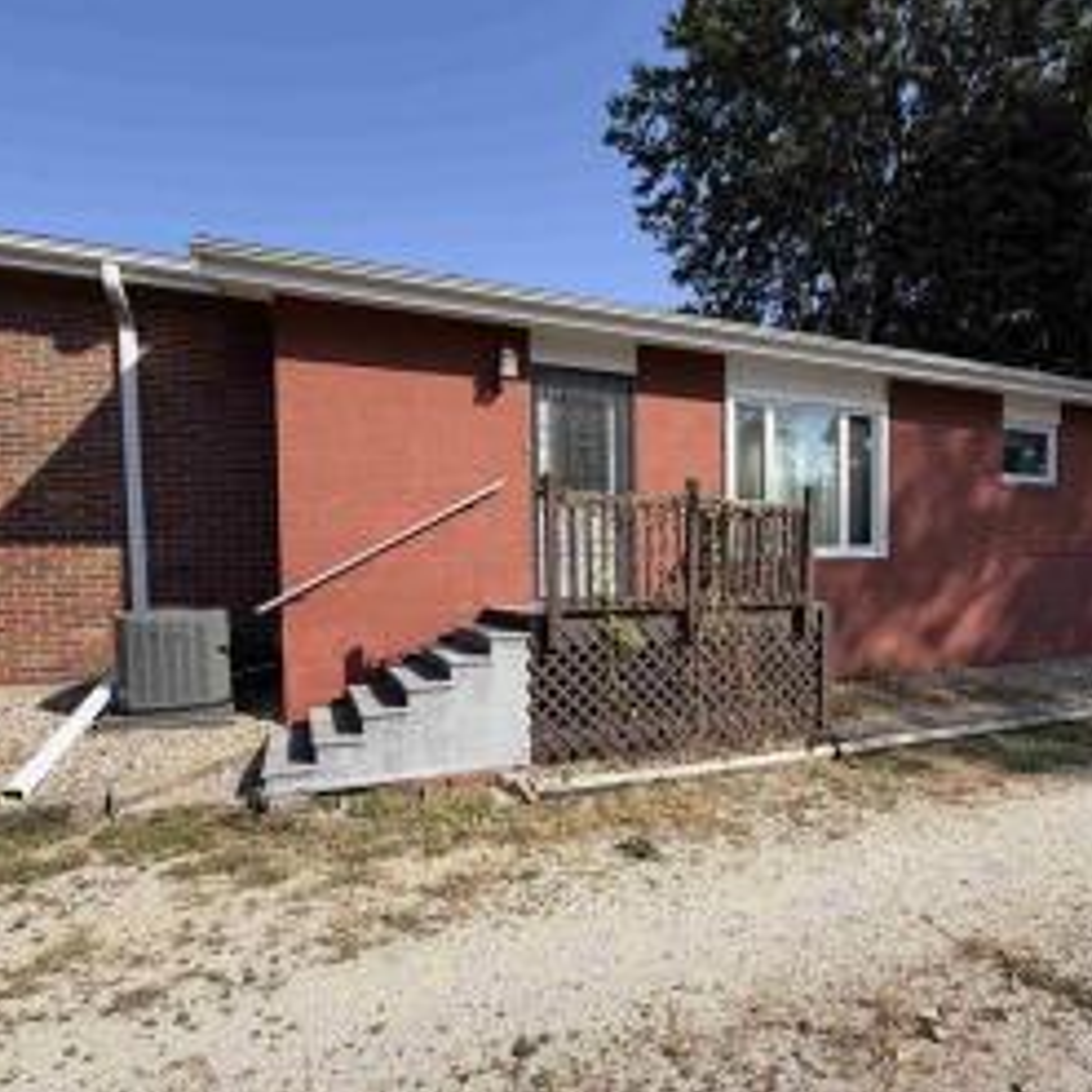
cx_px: 650
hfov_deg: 74.1
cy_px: 588
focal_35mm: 20
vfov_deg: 74.7
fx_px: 714
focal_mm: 2.22
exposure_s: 1/770
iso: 25
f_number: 2.2
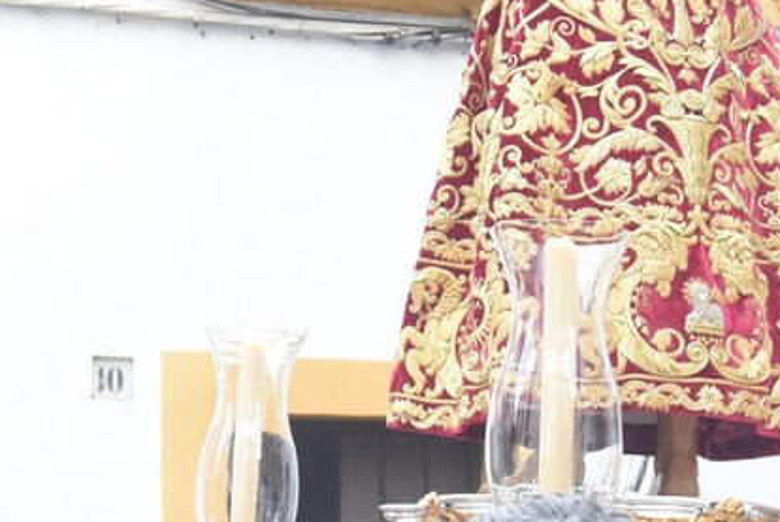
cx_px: 160
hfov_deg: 18.1
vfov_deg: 12.3
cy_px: 277
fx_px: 2429
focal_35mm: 112
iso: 4500
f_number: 6.3
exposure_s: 1/320
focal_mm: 29
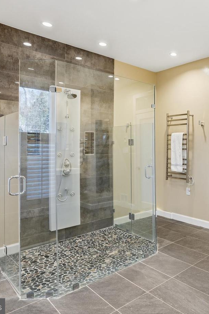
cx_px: 197
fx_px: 218
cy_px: 152
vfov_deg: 71.5
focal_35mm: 25
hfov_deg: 45.3
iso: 400
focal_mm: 16
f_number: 8
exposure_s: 1/60
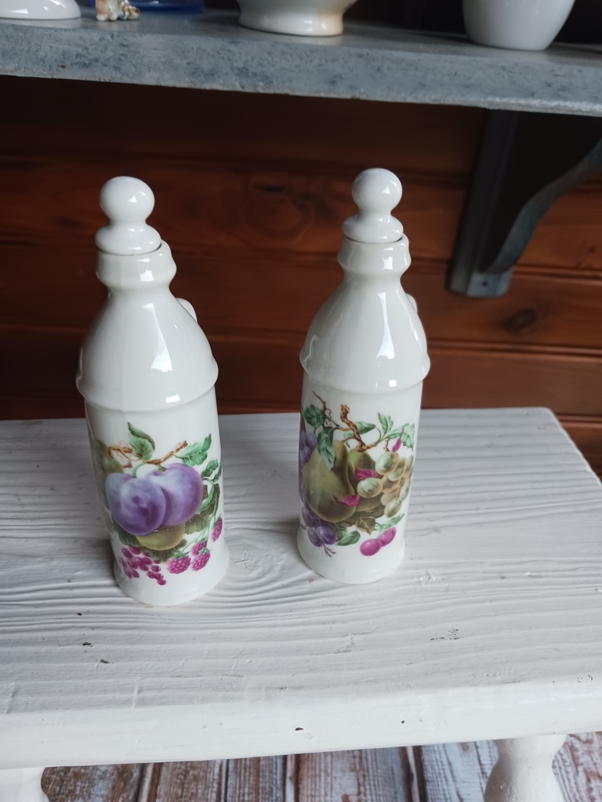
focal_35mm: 27
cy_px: 401
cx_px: 301
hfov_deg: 51.4
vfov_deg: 65.3
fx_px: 626
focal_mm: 4
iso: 200
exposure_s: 1/33.3
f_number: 1.8
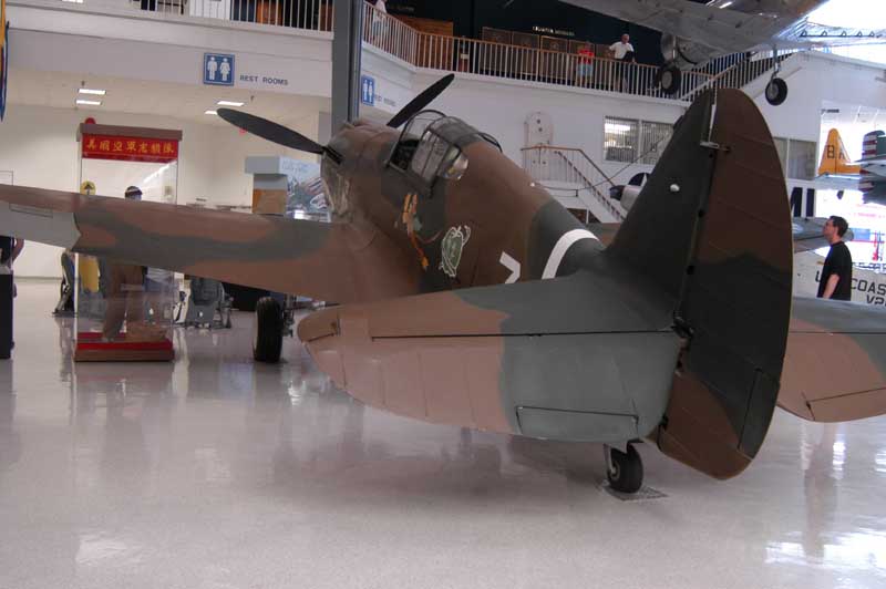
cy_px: 294
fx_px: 885
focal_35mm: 36
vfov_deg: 36.8
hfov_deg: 53.2
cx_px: 443
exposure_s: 1/20
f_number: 3.5
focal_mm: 24
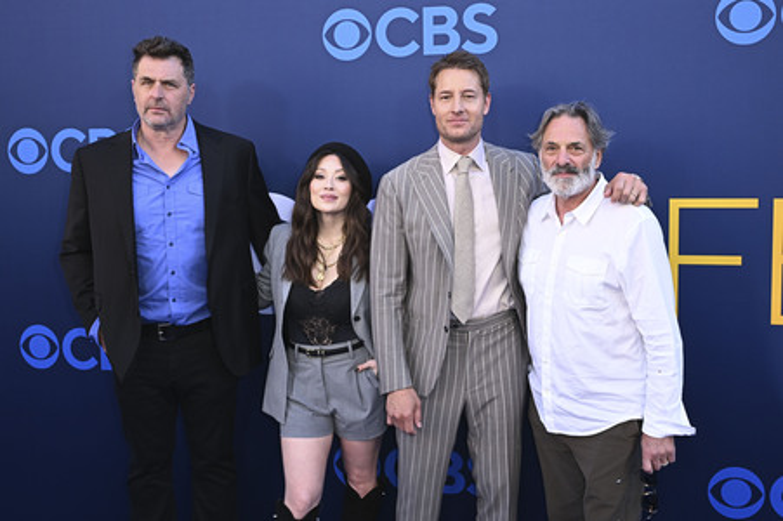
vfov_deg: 39.9
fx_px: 717
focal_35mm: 33
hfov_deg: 57.3
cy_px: 260
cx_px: 392
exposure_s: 1/200
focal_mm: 33
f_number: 5.6
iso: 500
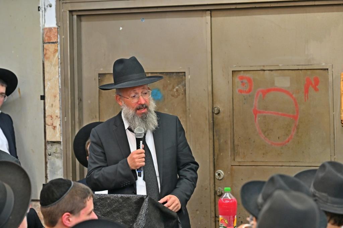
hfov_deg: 12.5
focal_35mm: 165
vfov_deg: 8.3
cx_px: 172
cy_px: 114
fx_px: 1571
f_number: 4
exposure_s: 1/200
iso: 640
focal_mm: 110
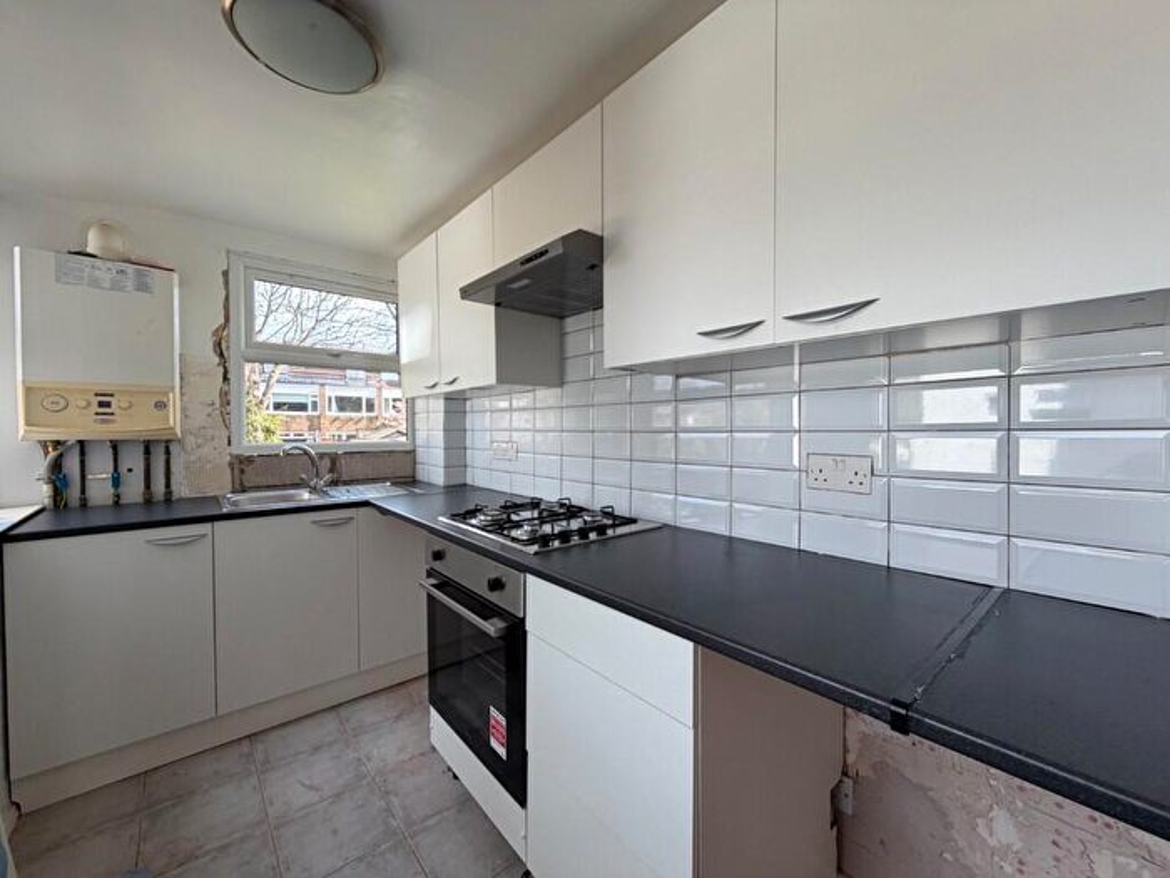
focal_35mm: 14
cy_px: 439
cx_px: 585
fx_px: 473
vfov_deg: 85.7
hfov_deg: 102.1
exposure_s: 1/121
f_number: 2.2
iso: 64
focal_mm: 2.22
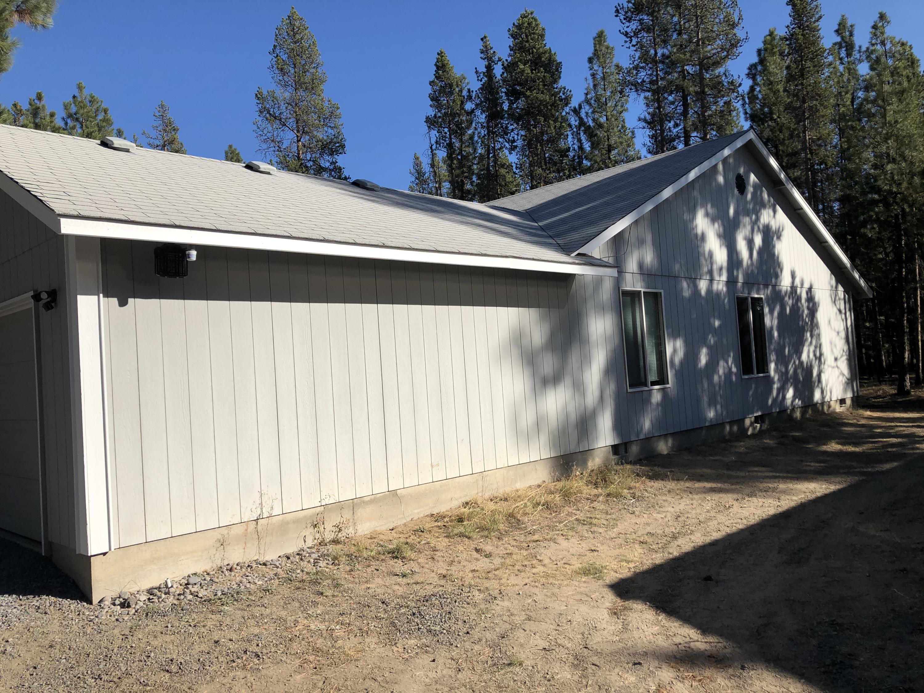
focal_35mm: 28
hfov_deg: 63.4
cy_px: 346
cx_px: 462
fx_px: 747
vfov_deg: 49.7
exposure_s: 1/2857
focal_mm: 3.99
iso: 20
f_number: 1.8
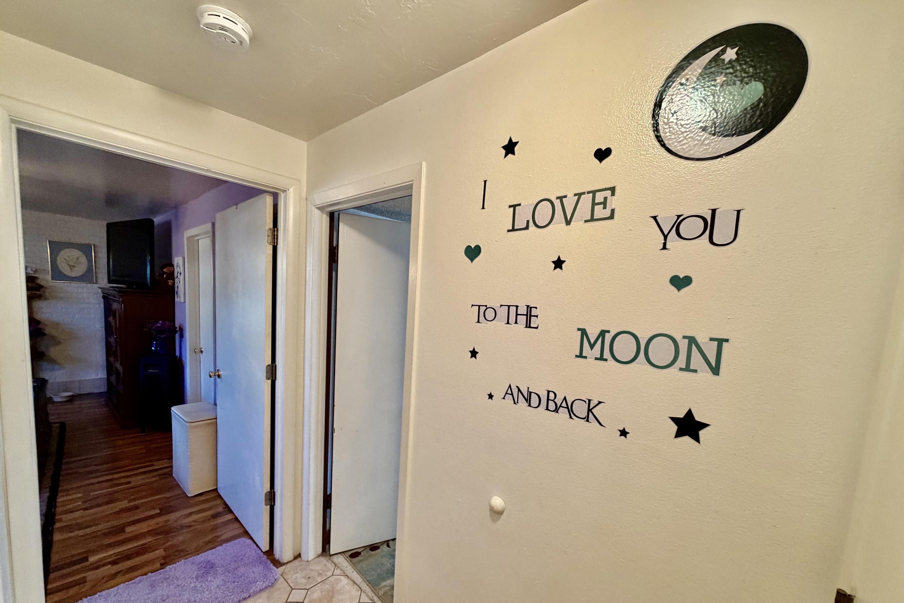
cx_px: 445
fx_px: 377
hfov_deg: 100.4
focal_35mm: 15
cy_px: 343
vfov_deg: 76.9
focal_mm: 2.22
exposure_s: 1/60
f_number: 2.2
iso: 250
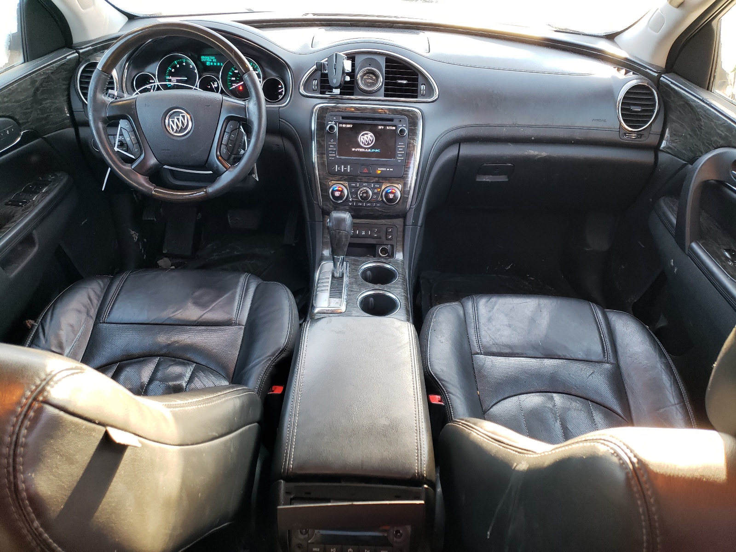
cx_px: 368
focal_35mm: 26
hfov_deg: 67.3
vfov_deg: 53.1
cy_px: 276
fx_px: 553
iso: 72
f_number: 1.5
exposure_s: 1/60.2
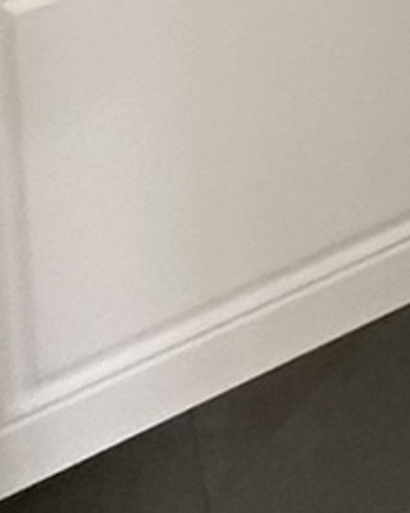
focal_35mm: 114
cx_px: 889
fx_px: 1729
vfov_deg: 10.4
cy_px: -1133
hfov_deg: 11.7
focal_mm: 2.22
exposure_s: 1/50
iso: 160
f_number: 2.2
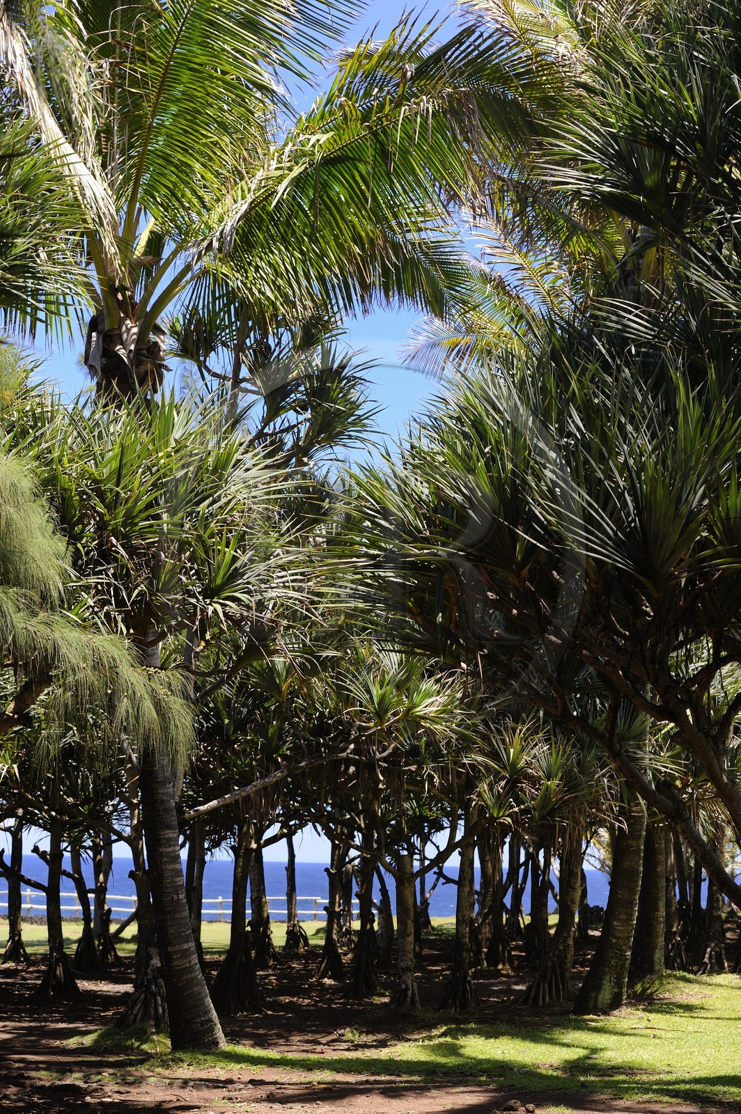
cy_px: 557
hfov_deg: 19.4
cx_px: 370
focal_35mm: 70
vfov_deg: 28.9
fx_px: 2165
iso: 200
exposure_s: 1/400
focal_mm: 70
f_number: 5.6
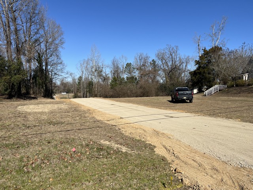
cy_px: 95
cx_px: 126
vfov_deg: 53.1
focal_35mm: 26
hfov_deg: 67.3
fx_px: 190
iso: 50
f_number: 1.6
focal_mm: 5.1
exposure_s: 1/4484
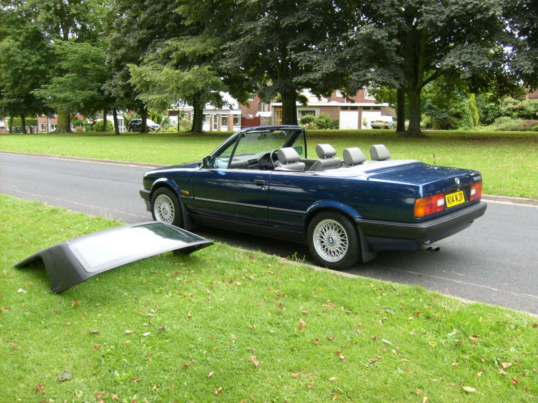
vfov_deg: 40.7
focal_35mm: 35
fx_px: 544
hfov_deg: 52.6
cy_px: 202
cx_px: 269
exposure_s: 1/180
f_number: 2.8
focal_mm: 5.8
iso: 80
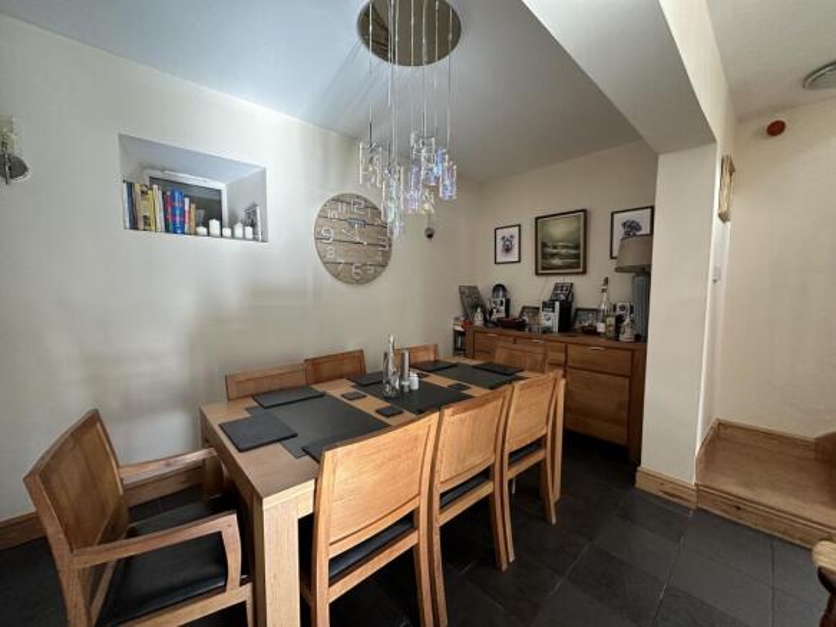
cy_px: 314
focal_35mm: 14
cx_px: 418
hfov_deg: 102.1
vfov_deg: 85.7
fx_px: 338
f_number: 2.2
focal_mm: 2.22
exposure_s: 1/99
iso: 250
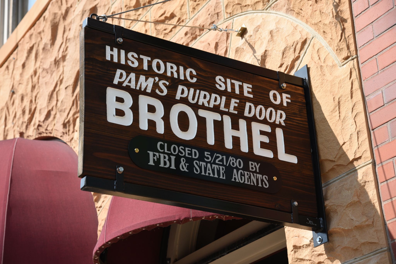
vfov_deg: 18.2
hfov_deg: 27.0
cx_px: 198
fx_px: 825
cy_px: 132
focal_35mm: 75
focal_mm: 75
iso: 400
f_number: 7.1
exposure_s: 1/500
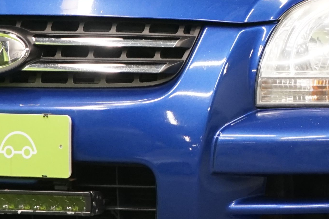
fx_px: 2678
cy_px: 52
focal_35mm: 293
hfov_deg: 7.0
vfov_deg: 4.7
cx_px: 310
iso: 1250
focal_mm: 67
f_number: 5.6
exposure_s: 1/50
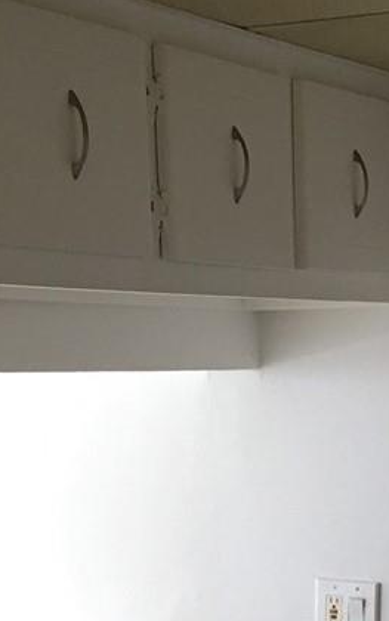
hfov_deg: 11.1
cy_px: 788
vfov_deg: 16.9
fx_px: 1982
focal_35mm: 117
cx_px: 348
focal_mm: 4.15
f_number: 2.2
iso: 40
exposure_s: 1/30
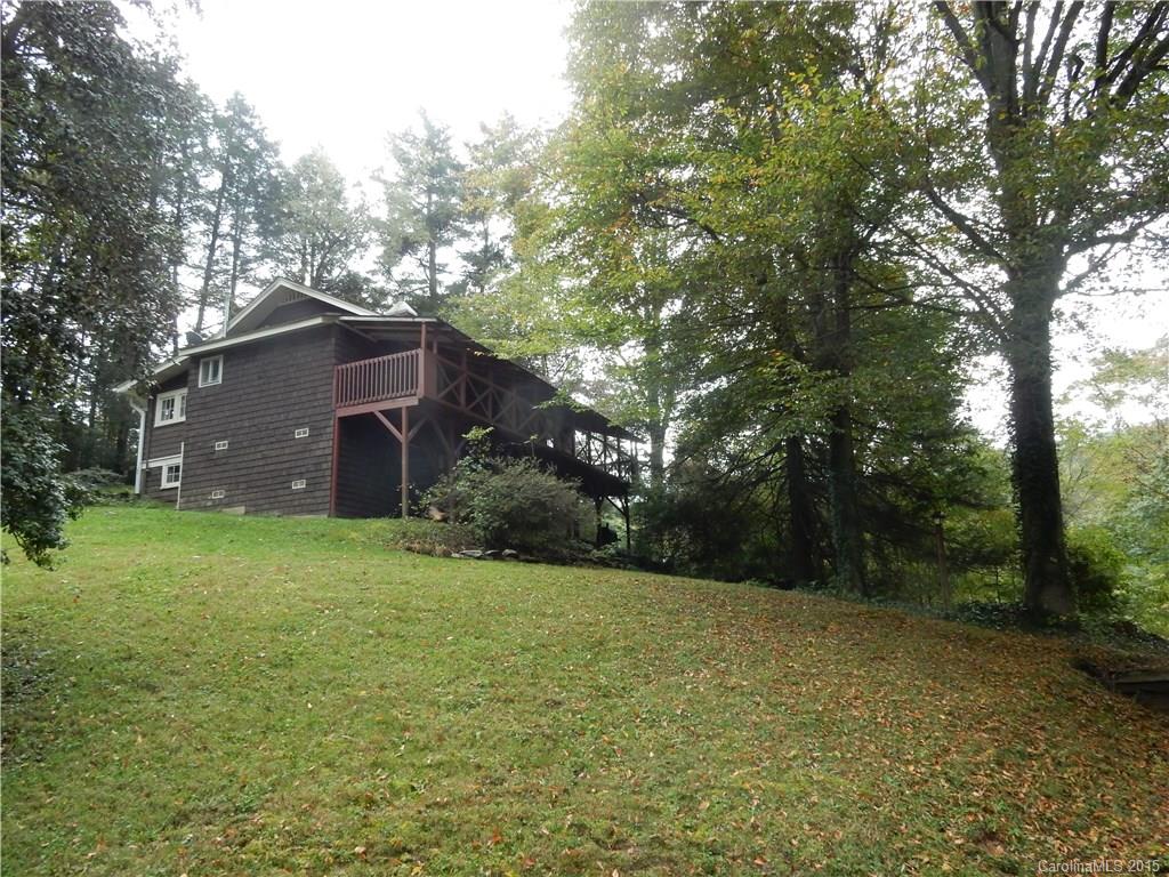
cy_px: 438
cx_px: 584
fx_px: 844
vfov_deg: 54.9
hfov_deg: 69.4
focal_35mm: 25
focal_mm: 4.5
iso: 320
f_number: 3.7
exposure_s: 1/250
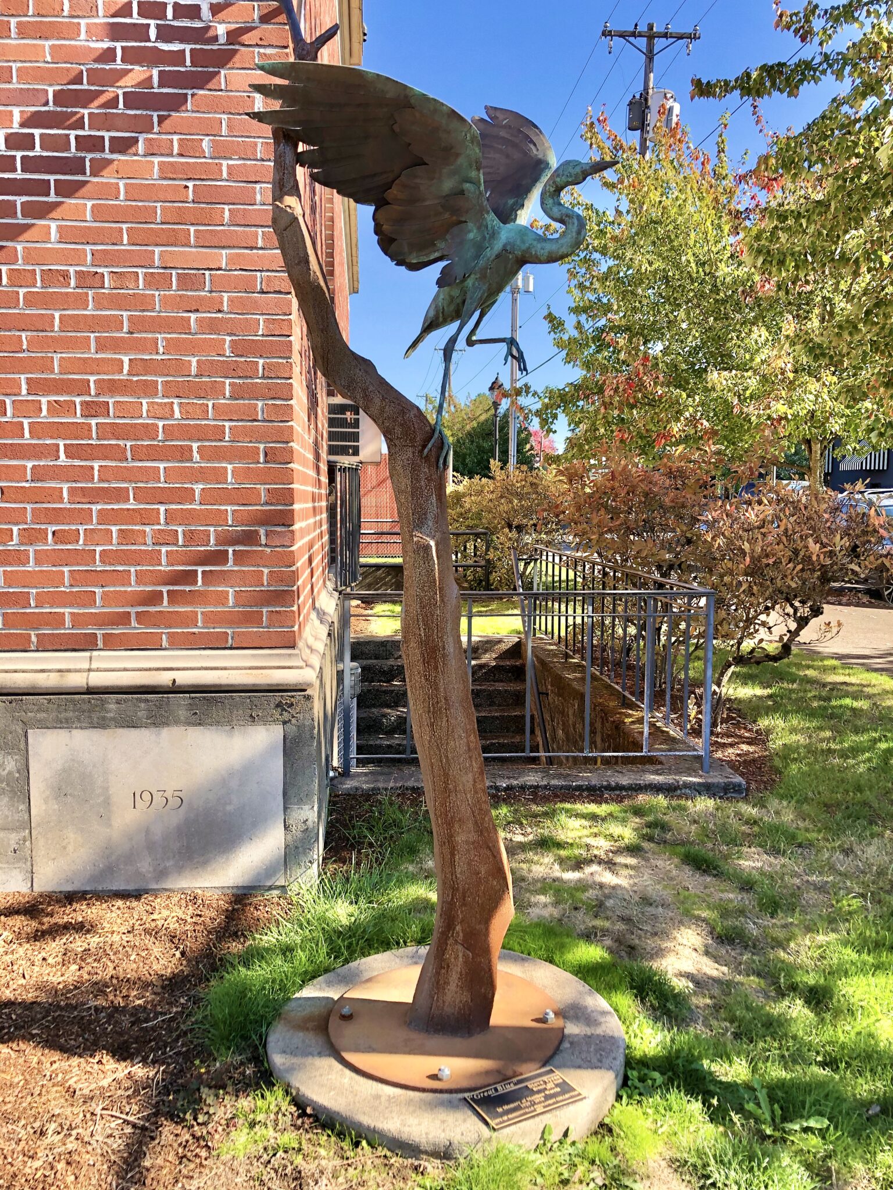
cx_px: 446
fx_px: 963
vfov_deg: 63.4
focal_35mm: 28
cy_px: 595
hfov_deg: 49.7
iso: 20
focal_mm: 4
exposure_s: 1/453
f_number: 1.8
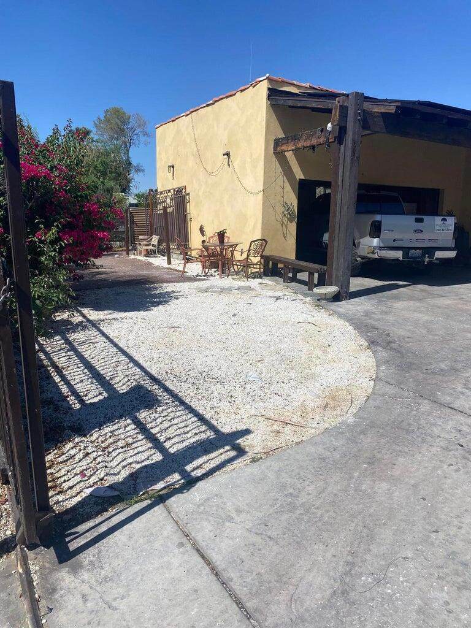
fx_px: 472
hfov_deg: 53.1
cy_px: 314
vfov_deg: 67.3
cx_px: 236
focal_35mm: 26
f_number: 1.8
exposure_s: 1/6061
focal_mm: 4.25
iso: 32
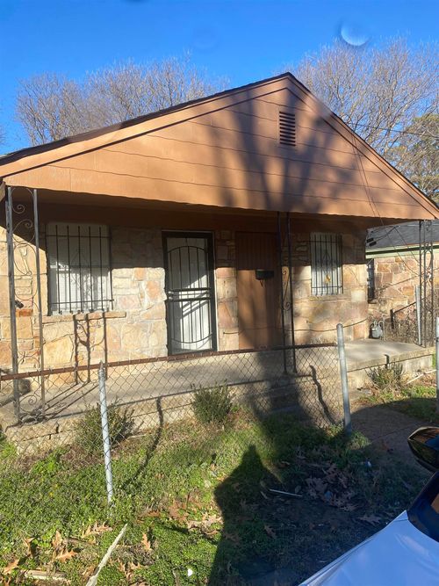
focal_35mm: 26
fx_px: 440
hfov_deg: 53.0
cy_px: 293
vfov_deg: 67.3
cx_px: 220
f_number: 1.8
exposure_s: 1/1961
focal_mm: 4.25
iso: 32
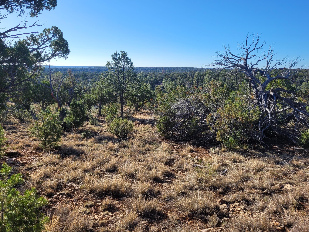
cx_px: 150
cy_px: 106
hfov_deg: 61.7
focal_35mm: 29
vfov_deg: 48.2
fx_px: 259
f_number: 1.8
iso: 40
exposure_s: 1/1854
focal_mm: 5.4
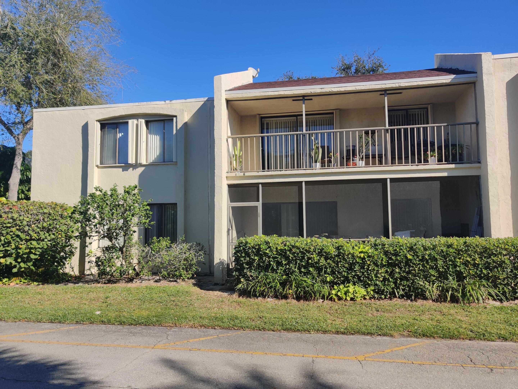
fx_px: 404
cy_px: 194
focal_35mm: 27
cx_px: 259
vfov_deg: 51.4
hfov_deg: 65.3
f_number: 1.65
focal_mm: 4.75
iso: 125
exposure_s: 1/2740
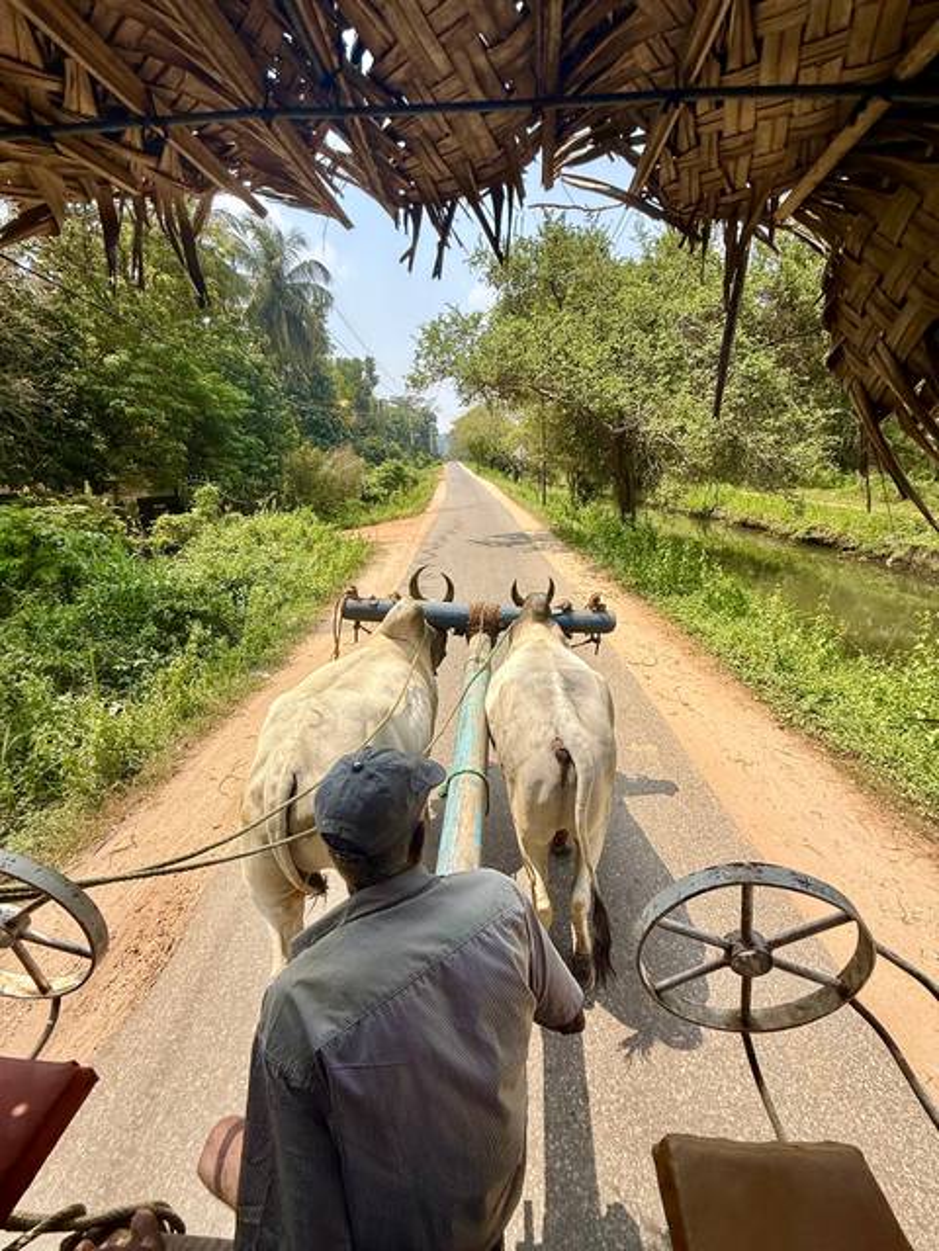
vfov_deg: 102.1
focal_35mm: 14
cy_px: 626
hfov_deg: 85.7
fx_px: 506
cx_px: 470
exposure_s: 1/1656
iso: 50
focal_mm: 2.22
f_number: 2.2
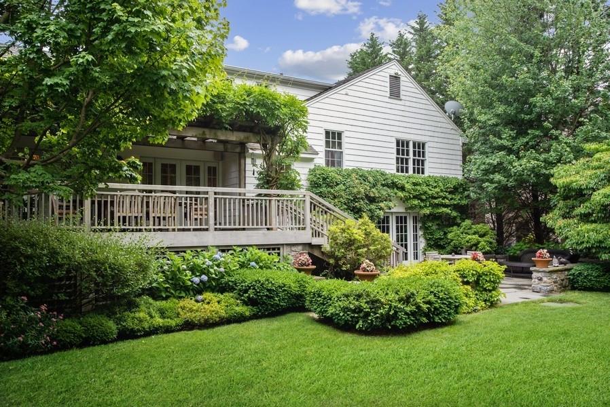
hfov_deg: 61.9
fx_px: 509
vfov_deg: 43.7
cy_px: 204
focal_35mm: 30
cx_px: 305
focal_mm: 30
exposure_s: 1/20
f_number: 11
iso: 200
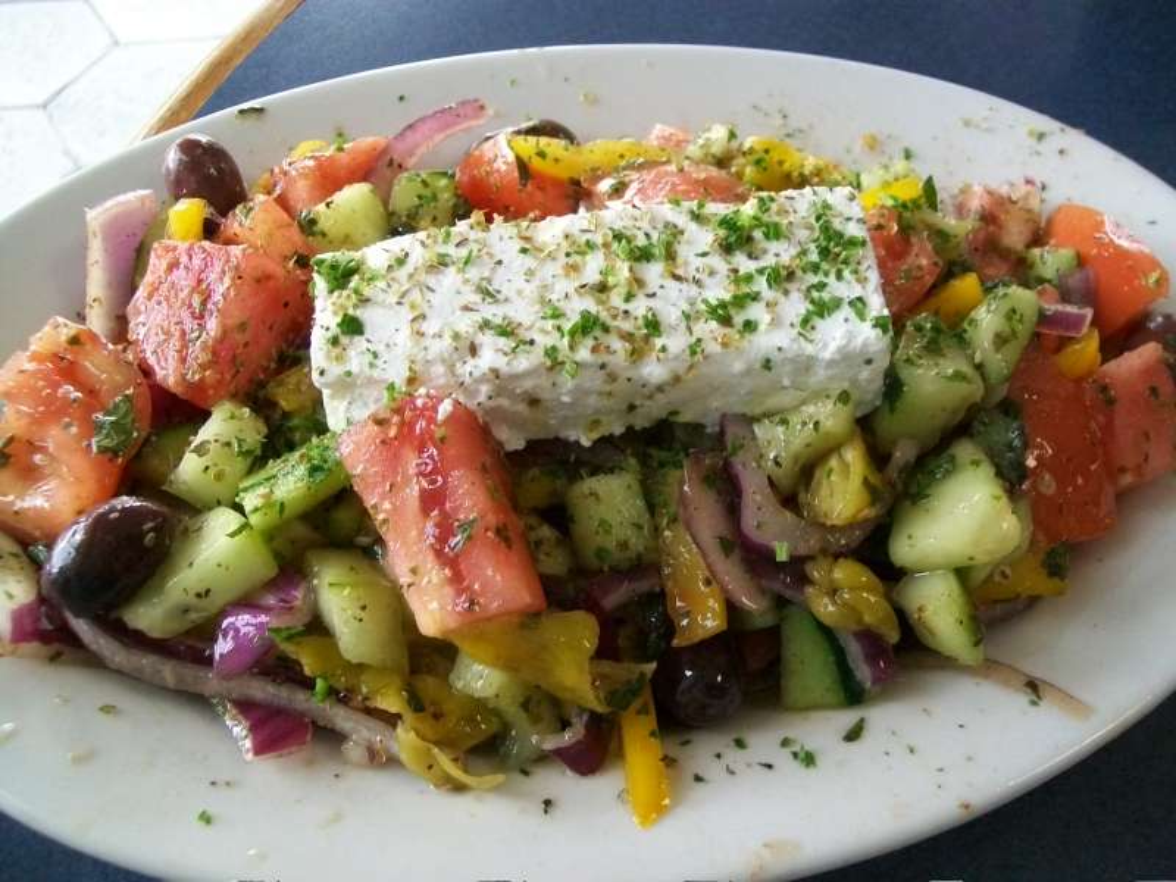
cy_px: 441
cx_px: 588
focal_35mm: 34
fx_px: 1155
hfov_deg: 54.0
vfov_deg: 41.8
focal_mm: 6.1
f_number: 2.7
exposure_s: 1/60
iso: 160
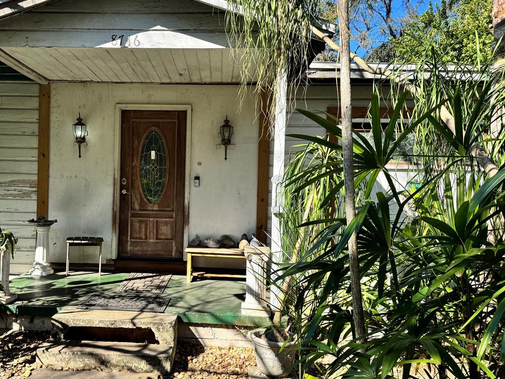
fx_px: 481
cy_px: 191
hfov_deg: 54.7
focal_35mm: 33
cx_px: 187
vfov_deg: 42.9
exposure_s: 1/1261
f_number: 1.78
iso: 80
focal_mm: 6.76
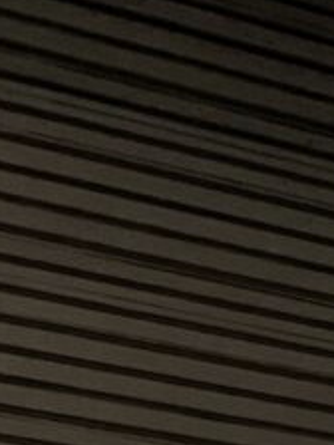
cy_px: 1244
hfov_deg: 7.4
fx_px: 2290
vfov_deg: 9.3
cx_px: 964
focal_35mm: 178
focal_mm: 5.7
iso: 400
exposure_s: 1/60
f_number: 1.5
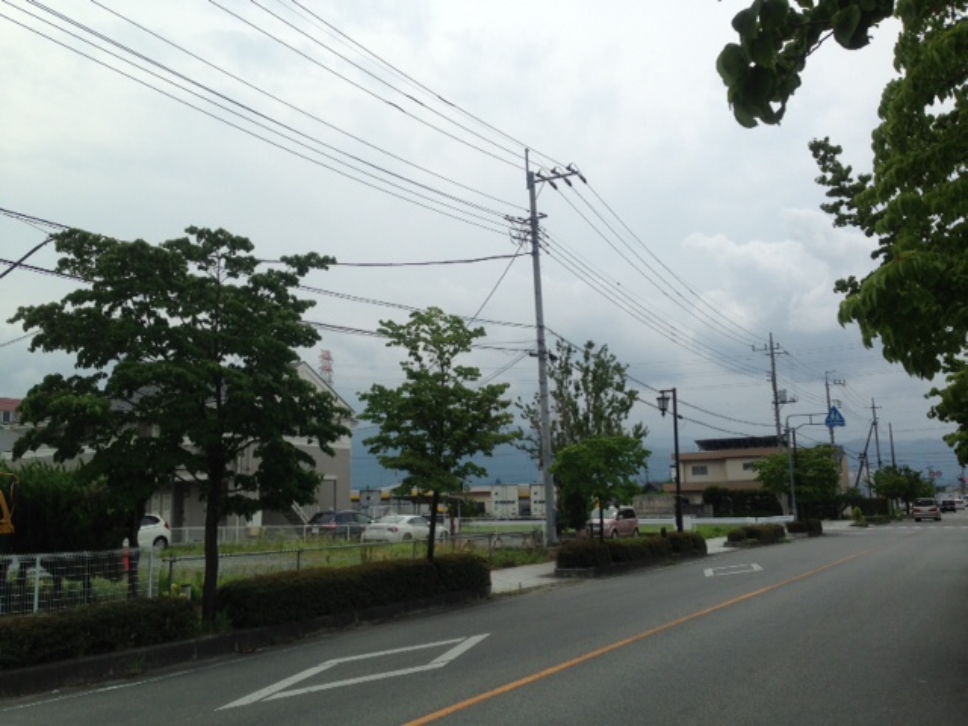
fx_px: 923
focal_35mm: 33
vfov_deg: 42.9
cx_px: 484
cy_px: 363
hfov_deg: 55.4
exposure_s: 1/3012
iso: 50
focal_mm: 4.13
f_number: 2.4
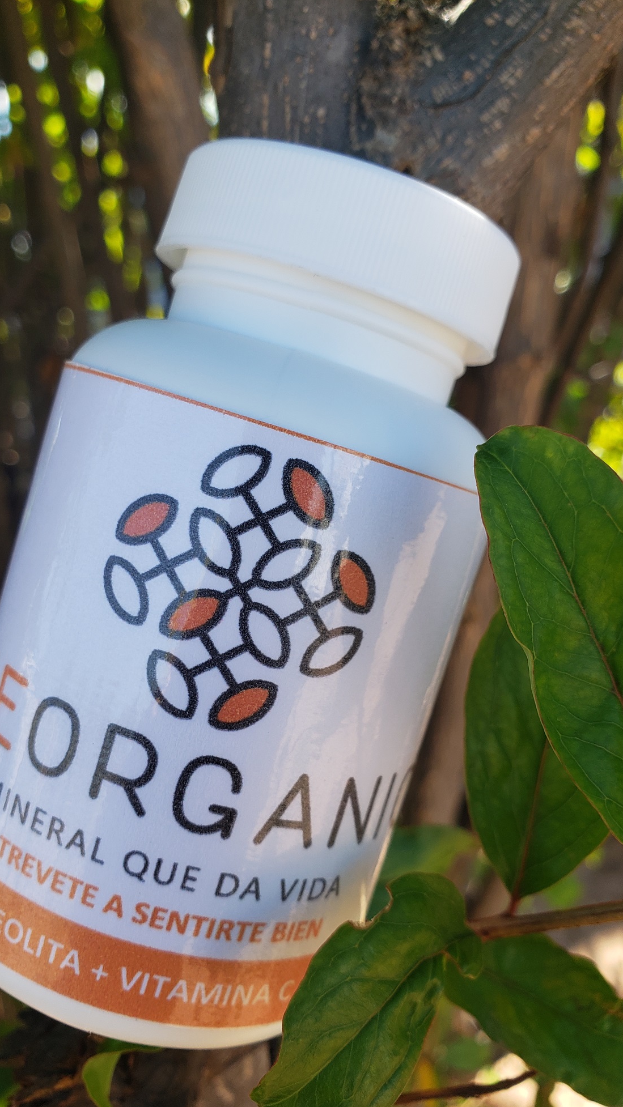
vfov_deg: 66.1
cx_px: 279
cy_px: 564
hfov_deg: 40.1
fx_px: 852
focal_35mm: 29
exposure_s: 1/301
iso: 50
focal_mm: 4.3
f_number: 2.4
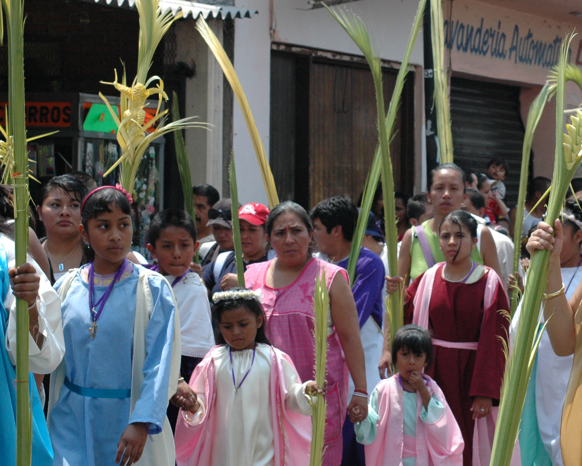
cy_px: 216
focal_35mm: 152
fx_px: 2619
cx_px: 442
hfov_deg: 12.6
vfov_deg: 10.2
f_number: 11
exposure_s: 1/500
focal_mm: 70
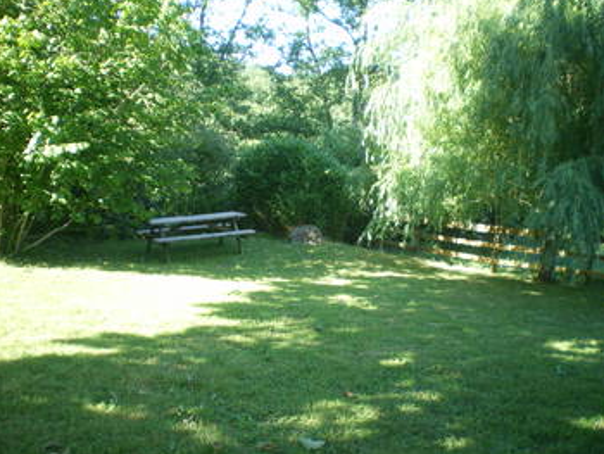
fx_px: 646
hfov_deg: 50.1
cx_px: 304
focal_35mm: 37
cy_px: 224
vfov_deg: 38.7
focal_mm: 6.3
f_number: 3.1
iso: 64
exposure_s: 1/80
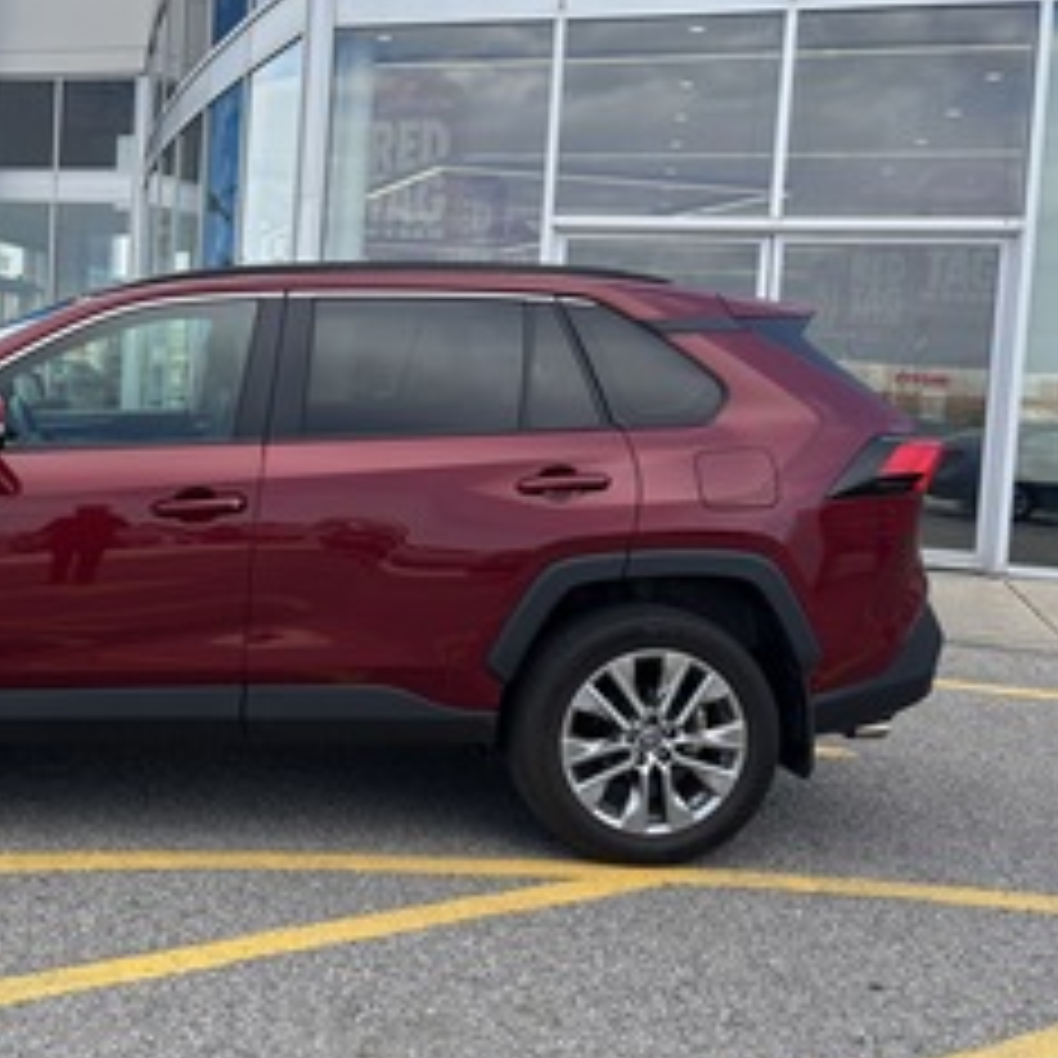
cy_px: 461
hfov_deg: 38.7
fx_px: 1418
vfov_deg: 40.8
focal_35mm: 41
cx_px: 149
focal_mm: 5.96
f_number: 1.6
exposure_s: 1/1721
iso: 50
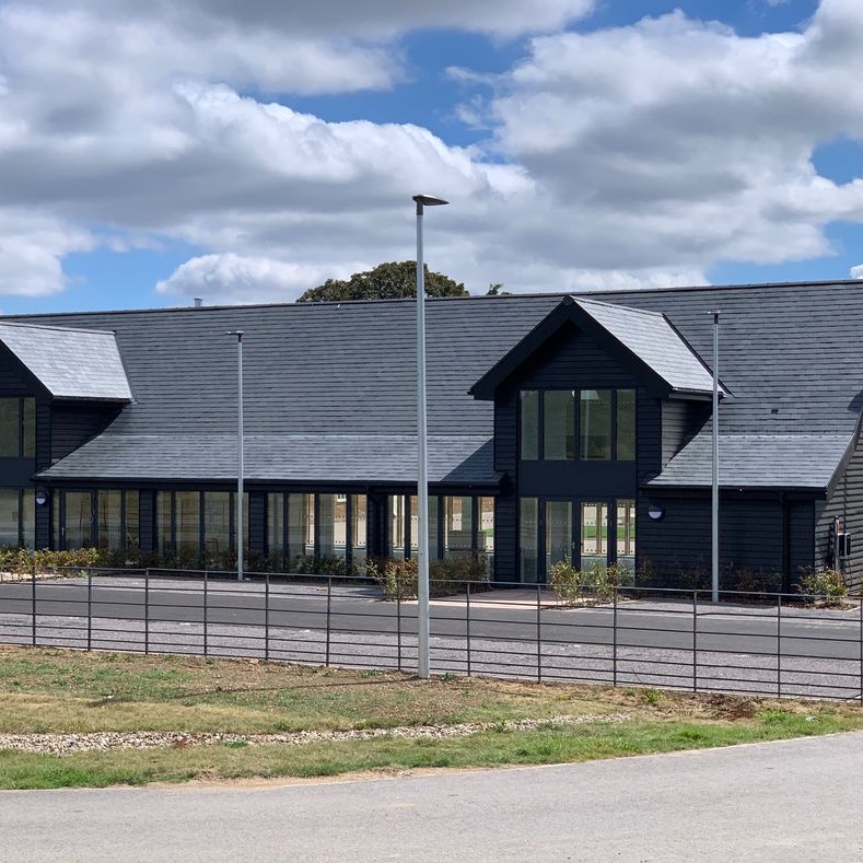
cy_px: 454
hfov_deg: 26.0
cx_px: 314
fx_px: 1862
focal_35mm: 66
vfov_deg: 26.1
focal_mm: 6
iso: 16
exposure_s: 1/1776
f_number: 2.4
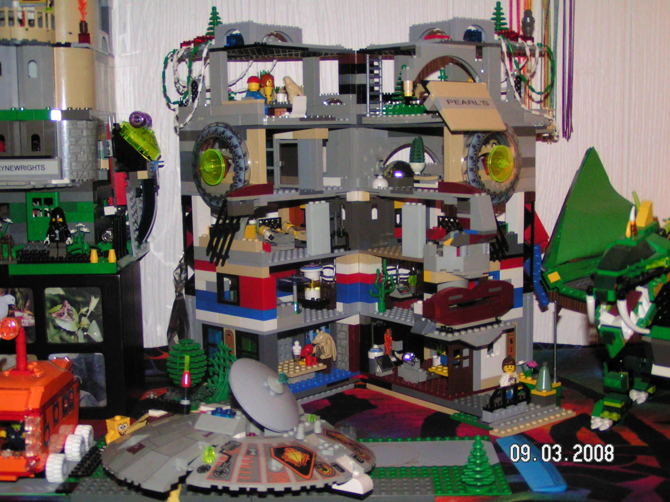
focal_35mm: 49
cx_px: 335
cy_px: 251
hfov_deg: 38.9
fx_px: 948
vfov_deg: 29.7
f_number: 2.8
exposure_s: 1/50
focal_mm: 7.6
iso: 200
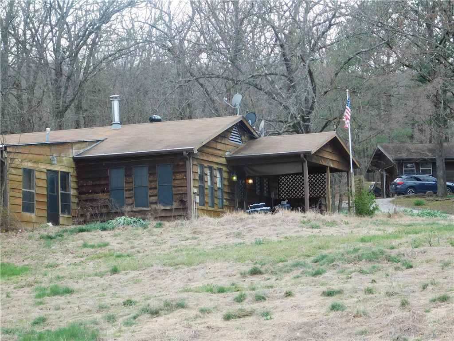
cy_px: 170
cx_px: 227
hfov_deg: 17.1
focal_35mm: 115
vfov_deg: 12.9
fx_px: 1508
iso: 125
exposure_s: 1/100
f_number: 4.8
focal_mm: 20.3
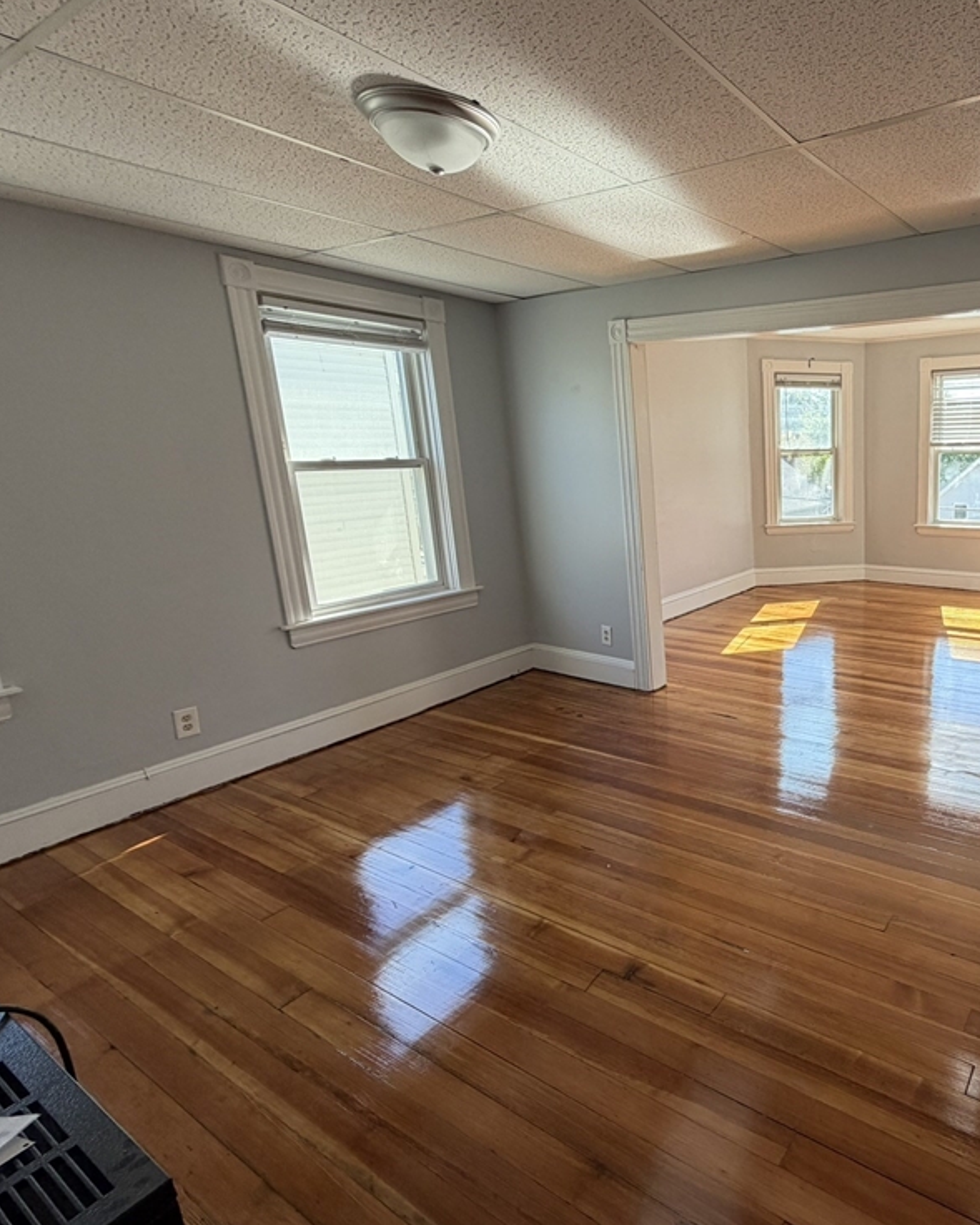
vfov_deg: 83.3
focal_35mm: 19
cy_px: 594
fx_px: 689
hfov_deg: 63.3
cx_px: 815
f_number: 2.2
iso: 80
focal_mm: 2.22
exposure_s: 1/121
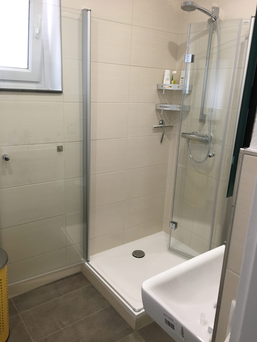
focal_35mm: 29
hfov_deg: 48.2
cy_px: 171
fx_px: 287
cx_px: 128
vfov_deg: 61.7
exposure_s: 1/33
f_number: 2.2
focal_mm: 4.15
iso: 125
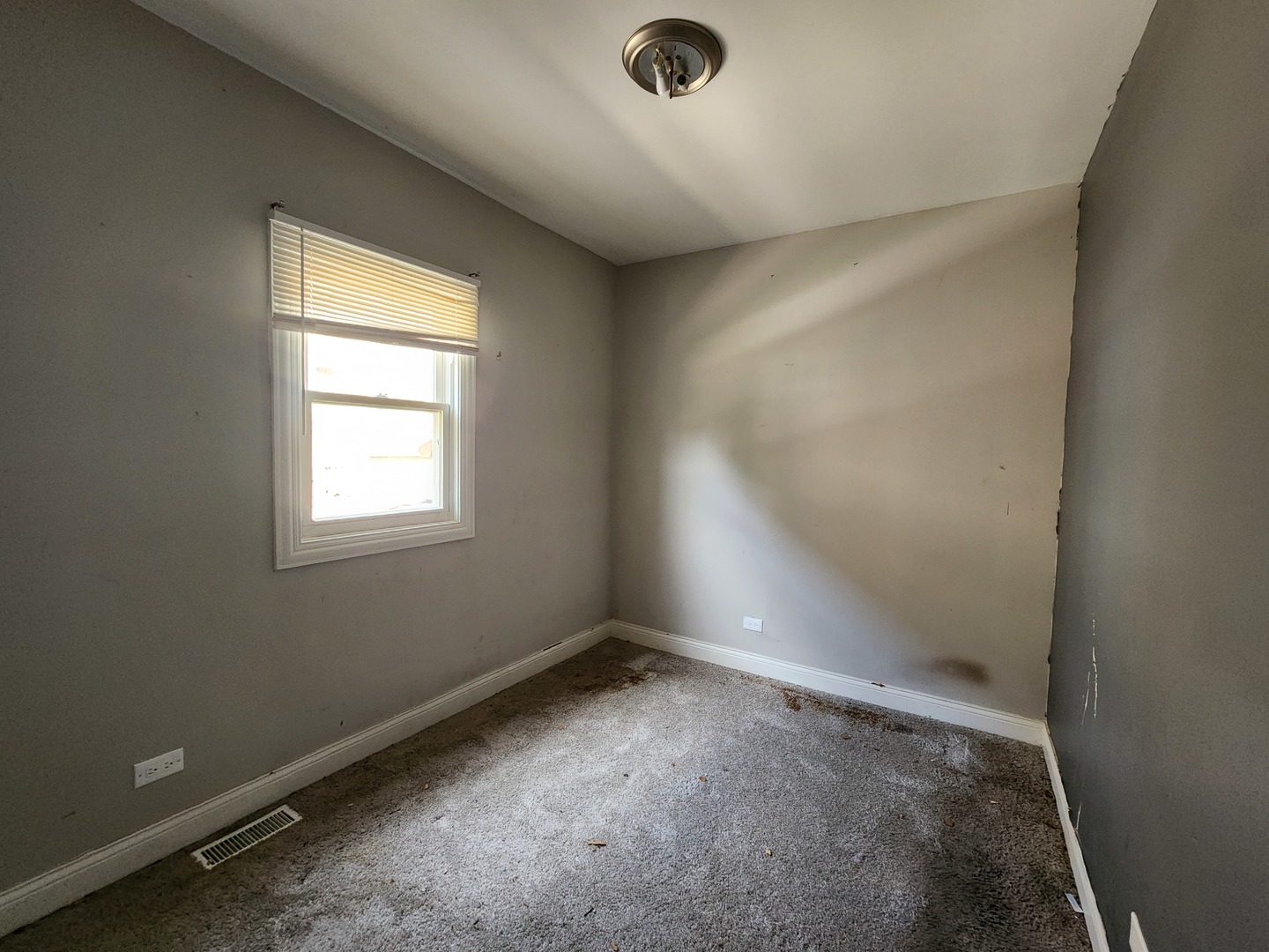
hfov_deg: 106.2
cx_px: 634
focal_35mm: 13
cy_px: 476
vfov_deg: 89.9
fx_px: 477
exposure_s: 1/60
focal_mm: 2.2
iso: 400
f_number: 2.2
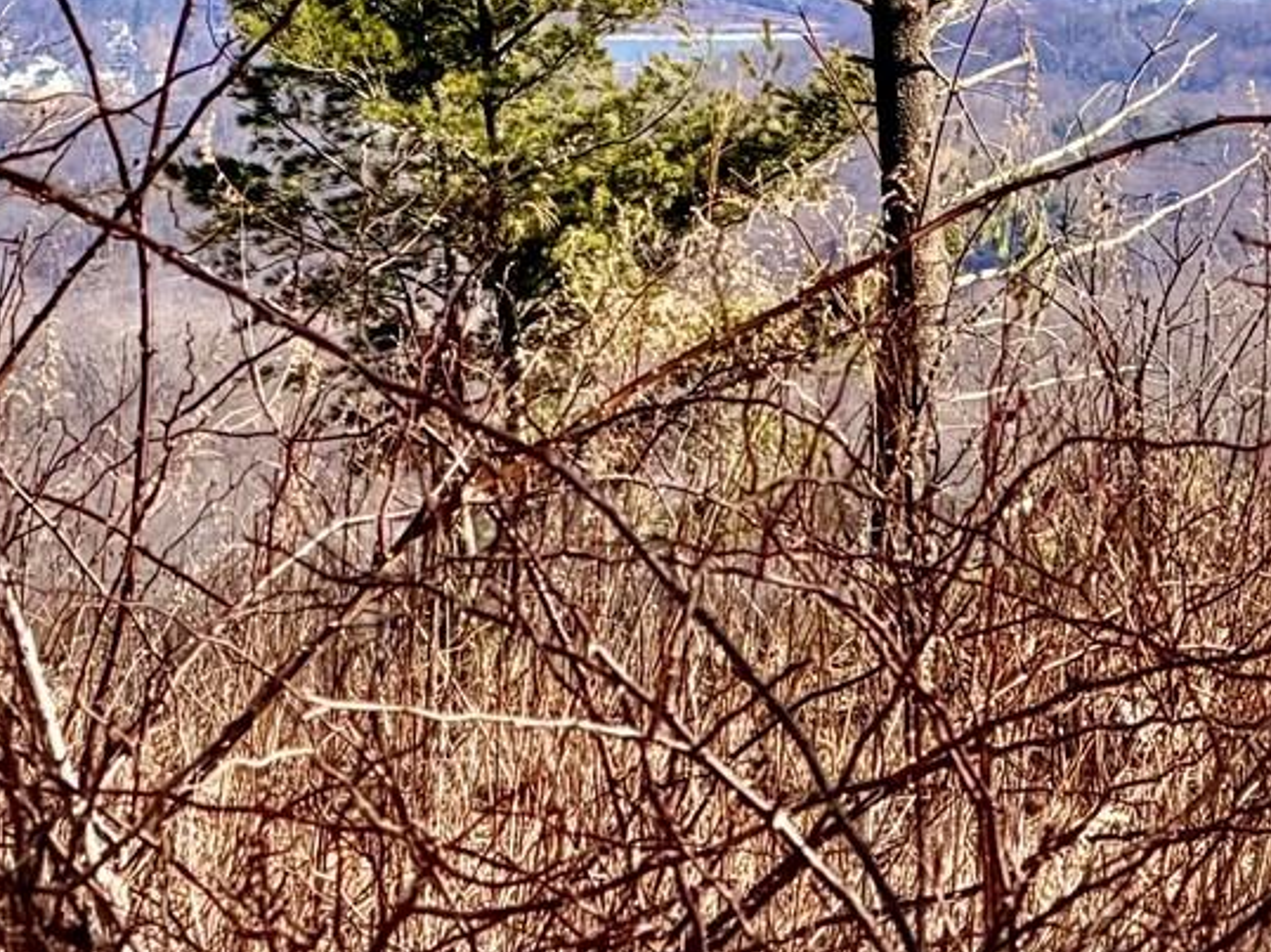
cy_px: -392
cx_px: 725
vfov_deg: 3.9
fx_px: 13983
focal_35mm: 381
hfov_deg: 5.2
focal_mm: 16.89
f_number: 2.8
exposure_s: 1/638
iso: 25
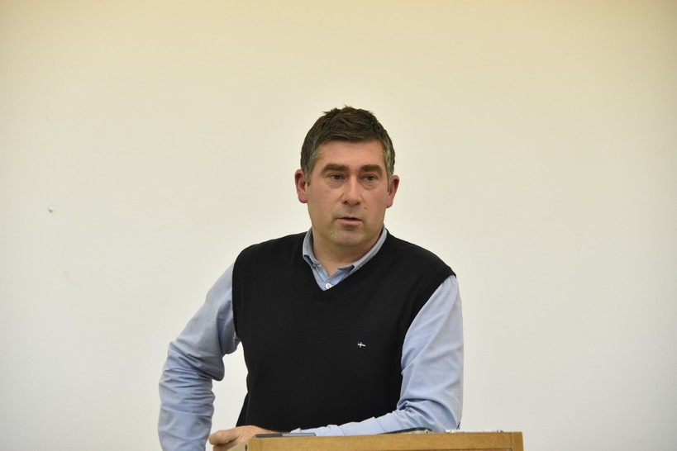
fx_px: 3009
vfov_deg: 8.6
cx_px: 338
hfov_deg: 12.8
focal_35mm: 160
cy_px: 226
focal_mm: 160
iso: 5000
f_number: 5.6
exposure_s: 1/250
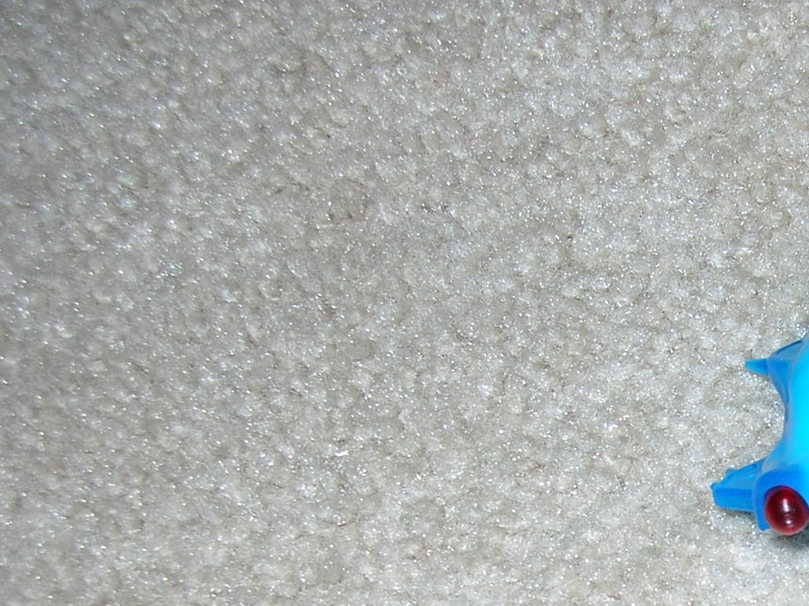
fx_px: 1939
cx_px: 895
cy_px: 591
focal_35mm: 83
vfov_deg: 17.4
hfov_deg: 22.2
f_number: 2.7
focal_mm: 6
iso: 50
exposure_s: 1/60.1
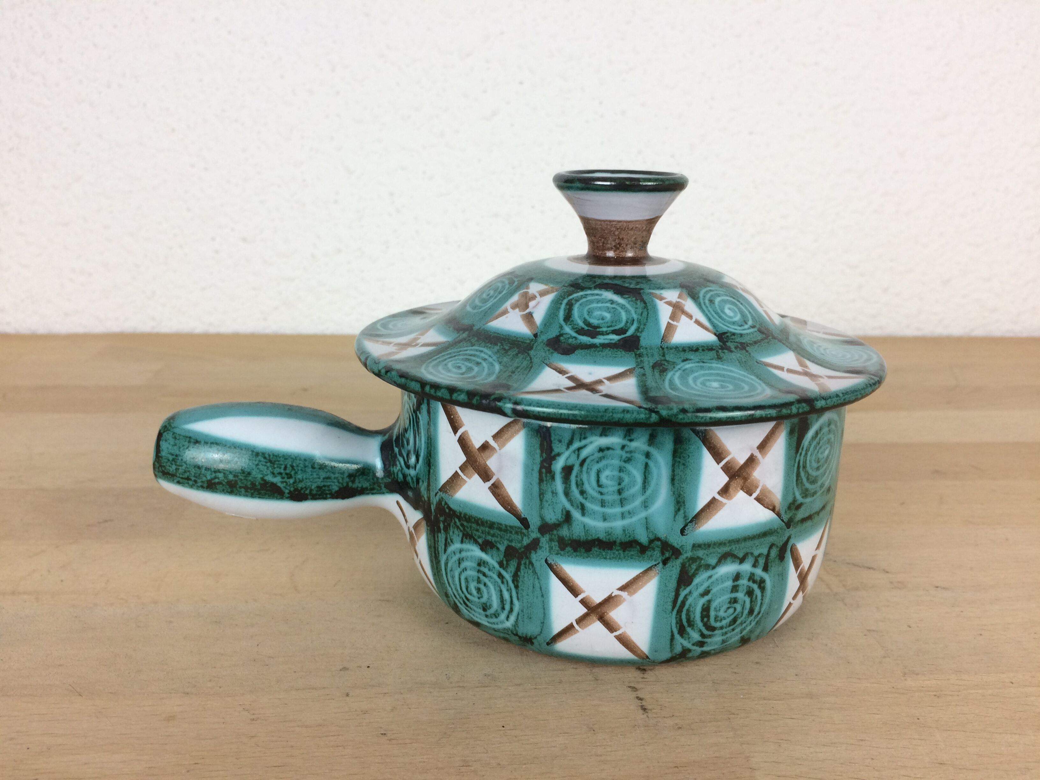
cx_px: 520
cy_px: 390
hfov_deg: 61.7
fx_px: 871
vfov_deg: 48.2
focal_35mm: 29
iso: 64
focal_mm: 4.15
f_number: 2.2
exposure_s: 1/100
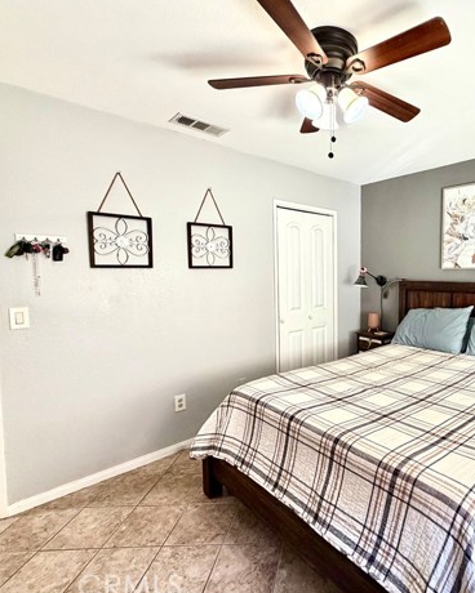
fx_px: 334
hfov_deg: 67.0
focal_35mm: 19
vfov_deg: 83.3
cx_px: 349
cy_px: 295
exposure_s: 1/60
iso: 320
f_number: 2.2
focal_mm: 2.22
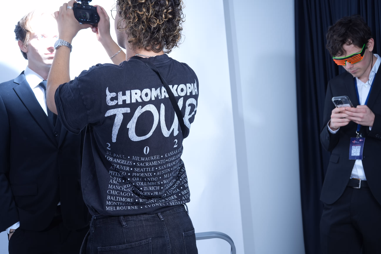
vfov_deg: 29.2
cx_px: 190
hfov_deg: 42.7
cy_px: 127
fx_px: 487
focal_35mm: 46
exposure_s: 1/6
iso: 200
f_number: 5.6
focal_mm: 46
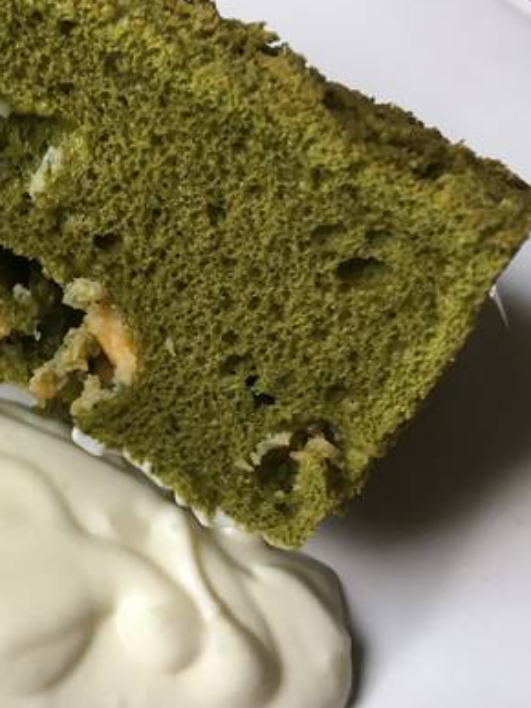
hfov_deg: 30.5
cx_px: 37
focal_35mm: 45
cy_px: 401
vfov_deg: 42.0
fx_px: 921
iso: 32
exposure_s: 1/33
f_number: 2.2
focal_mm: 4.15
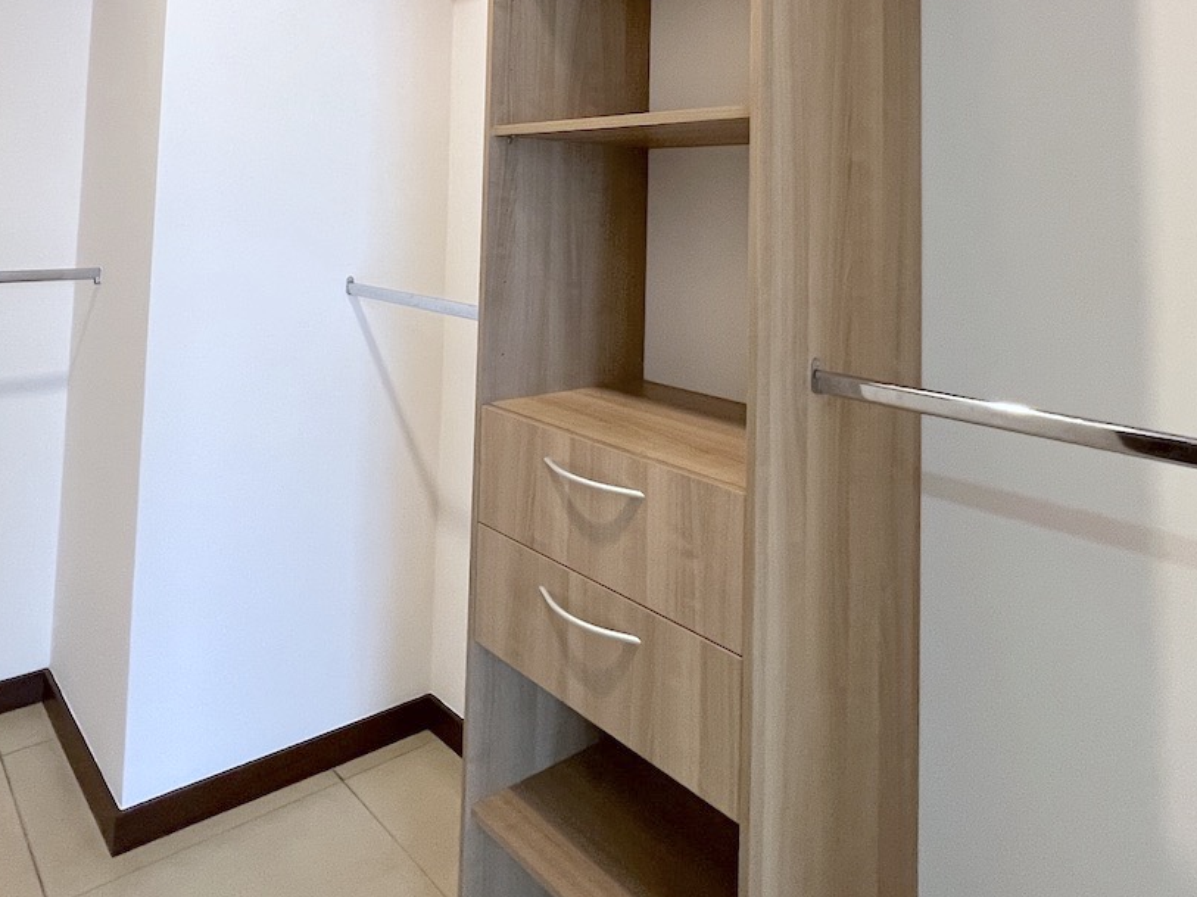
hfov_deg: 71.6
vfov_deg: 52.5
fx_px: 830
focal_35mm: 24
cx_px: 589
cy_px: 158
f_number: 1.8
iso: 320
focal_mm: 1.57
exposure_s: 1/60
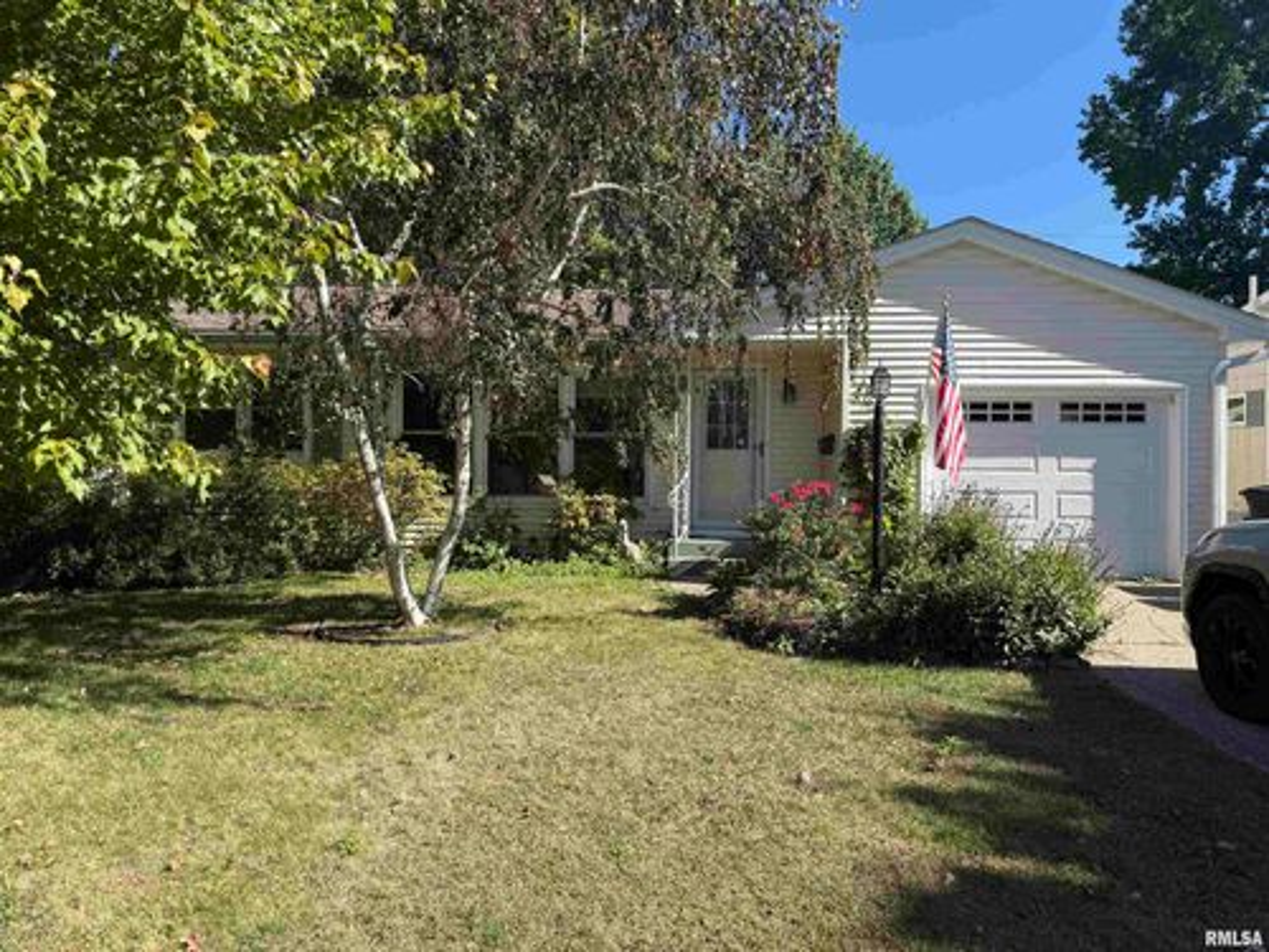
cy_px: 476
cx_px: 634
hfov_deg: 71.6
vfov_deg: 56.8
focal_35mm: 24
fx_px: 880
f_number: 1.78
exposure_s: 1/2445
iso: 80
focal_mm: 6.76
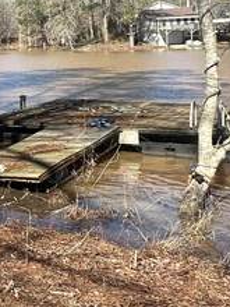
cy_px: 63
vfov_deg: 30.9
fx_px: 540
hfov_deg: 18.8
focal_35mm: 61
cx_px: -178
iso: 50
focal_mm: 2.22
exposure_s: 1/895
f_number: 2.2
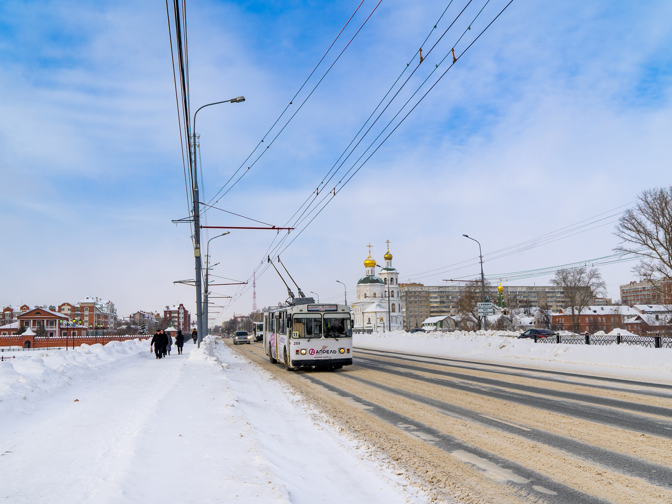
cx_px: 309
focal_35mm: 27
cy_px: 260
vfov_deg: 51.3
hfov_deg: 65.2
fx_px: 524
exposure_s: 1/500
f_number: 6.3
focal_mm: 24
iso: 80
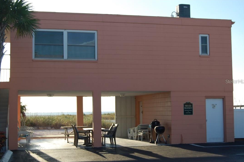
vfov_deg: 23.4
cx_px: 123
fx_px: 393
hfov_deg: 34.5
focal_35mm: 58
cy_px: 81
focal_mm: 38
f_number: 5.6
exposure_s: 1/500
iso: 200
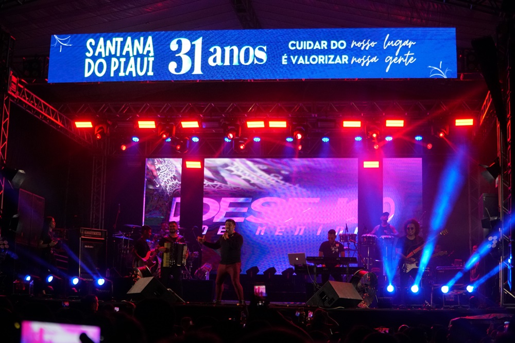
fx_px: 794
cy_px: 172
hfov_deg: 35.9
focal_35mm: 56
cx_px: 258
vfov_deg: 24.4
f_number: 4
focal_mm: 37
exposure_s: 1/250
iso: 1600
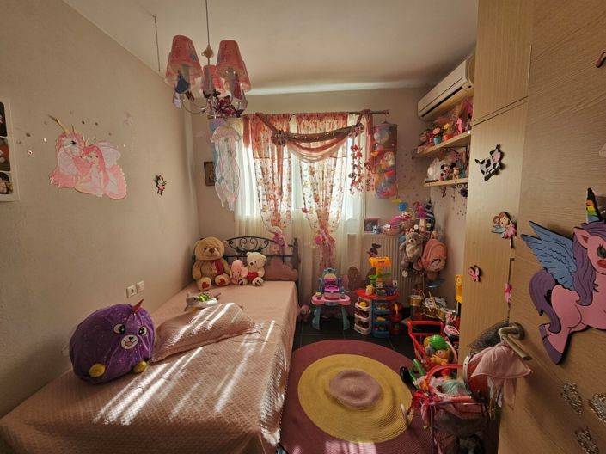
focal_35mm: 13
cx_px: 303
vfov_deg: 89.9
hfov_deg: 106.2
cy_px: 227
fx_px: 227
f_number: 2.2
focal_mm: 2.2
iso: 50
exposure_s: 1/169
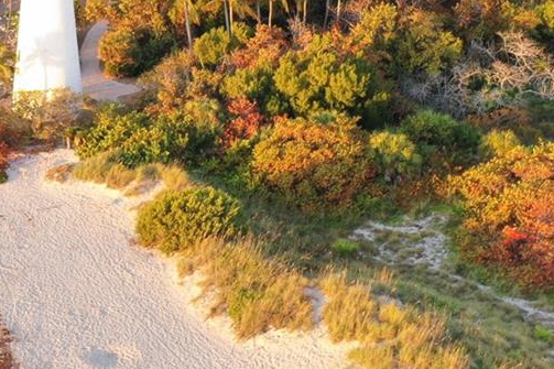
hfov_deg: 22.2
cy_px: -43
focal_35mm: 89
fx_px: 1369
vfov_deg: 14.9
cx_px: 30
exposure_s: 1/50
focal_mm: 10.26
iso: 100
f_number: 4.5
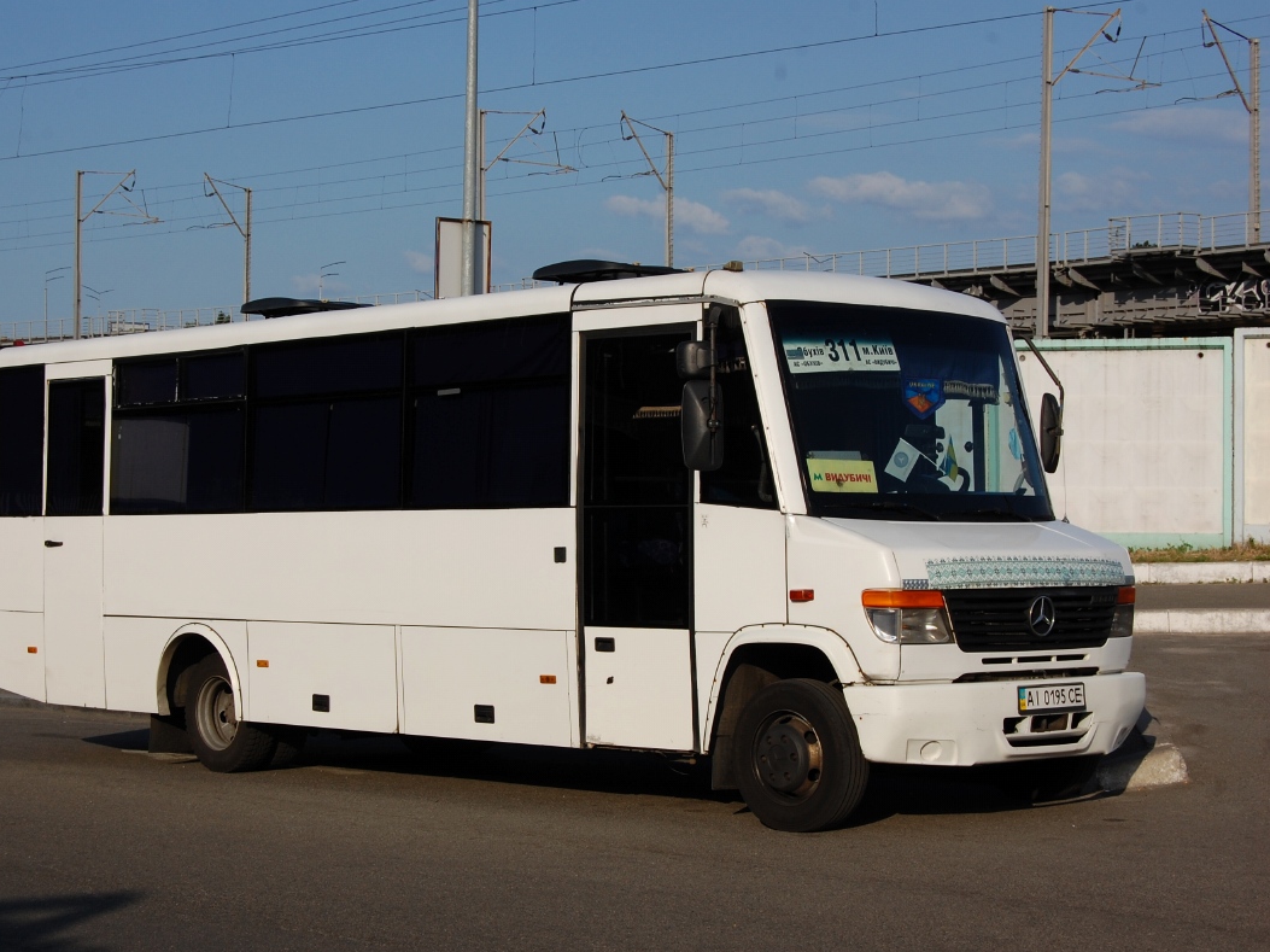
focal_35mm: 69
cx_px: 549
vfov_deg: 21.3
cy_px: 480
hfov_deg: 28.1
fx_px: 2531
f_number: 11
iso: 200
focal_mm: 42
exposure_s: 1/500
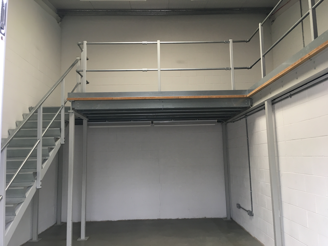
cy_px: 123
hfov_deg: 61.7
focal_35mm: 29
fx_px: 275
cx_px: 164
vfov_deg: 48.2
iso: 40
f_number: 2.2
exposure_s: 1/33
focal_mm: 4.15
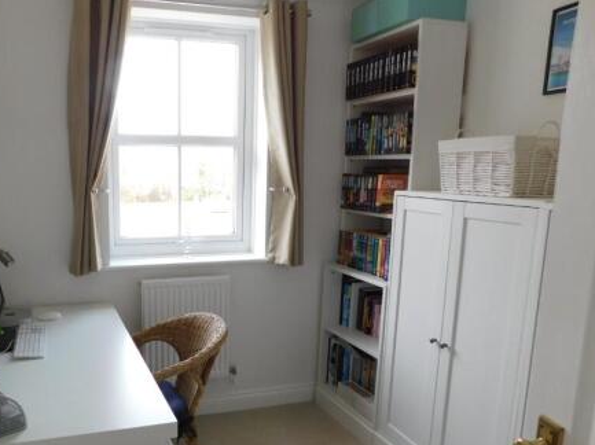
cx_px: 204
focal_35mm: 31
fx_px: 532
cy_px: 275
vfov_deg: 45.0
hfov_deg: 57.3
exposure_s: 1/50
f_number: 3
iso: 125
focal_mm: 4
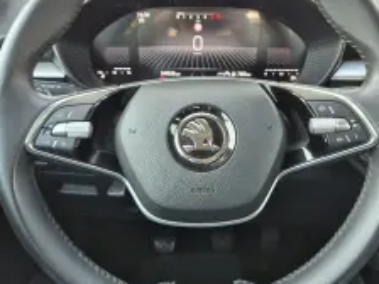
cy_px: 134
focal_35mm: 37
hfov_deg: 50.1
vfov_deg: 38.7
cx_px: 196
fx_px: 405
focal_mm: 5.4
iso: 200
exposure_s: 1/180
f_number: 1.8
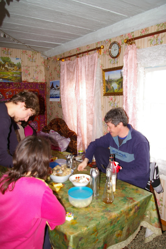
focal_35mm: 27
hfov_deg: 47.8
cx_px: 83
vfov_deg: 67.4
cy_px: 124
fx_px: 187
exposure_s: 1/30
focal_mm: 18
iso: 200
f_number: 3.5
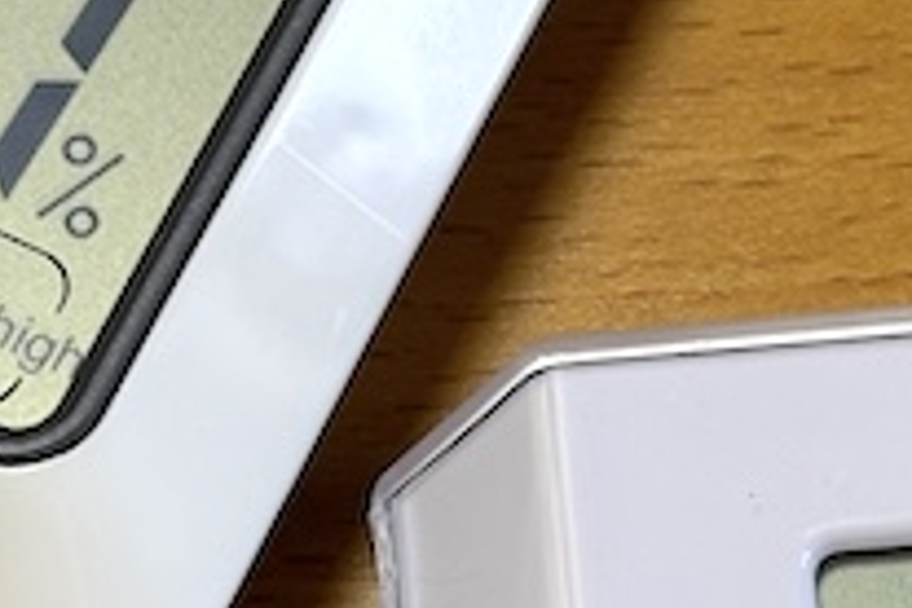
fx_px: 5294
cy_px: 313
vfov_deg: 6.6
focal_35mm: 209
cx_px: 634
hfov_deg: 9.8
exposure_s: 1/50
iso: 80
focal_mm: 5.96
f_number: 1.6
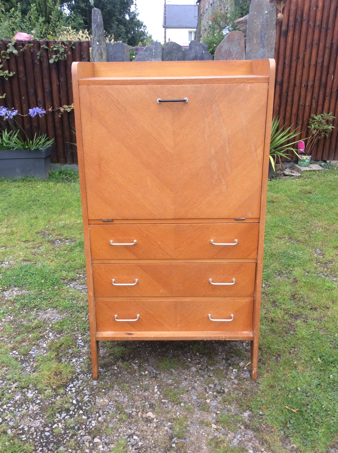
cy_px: 226
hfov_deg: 44.1
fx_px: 418
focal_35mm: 32
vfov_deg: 56.9
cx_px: 169
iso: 32
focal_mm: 3.3
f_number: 2.4
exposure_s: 1/100
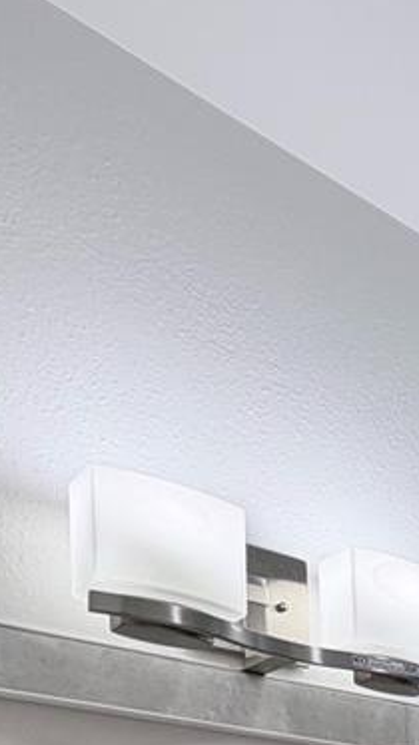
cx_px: 856
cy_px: 962
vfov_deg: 32.2
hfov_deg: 17.2
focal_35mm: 49
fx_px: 969
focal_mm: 2.22
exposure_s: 1/120
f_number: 2.2
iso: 80
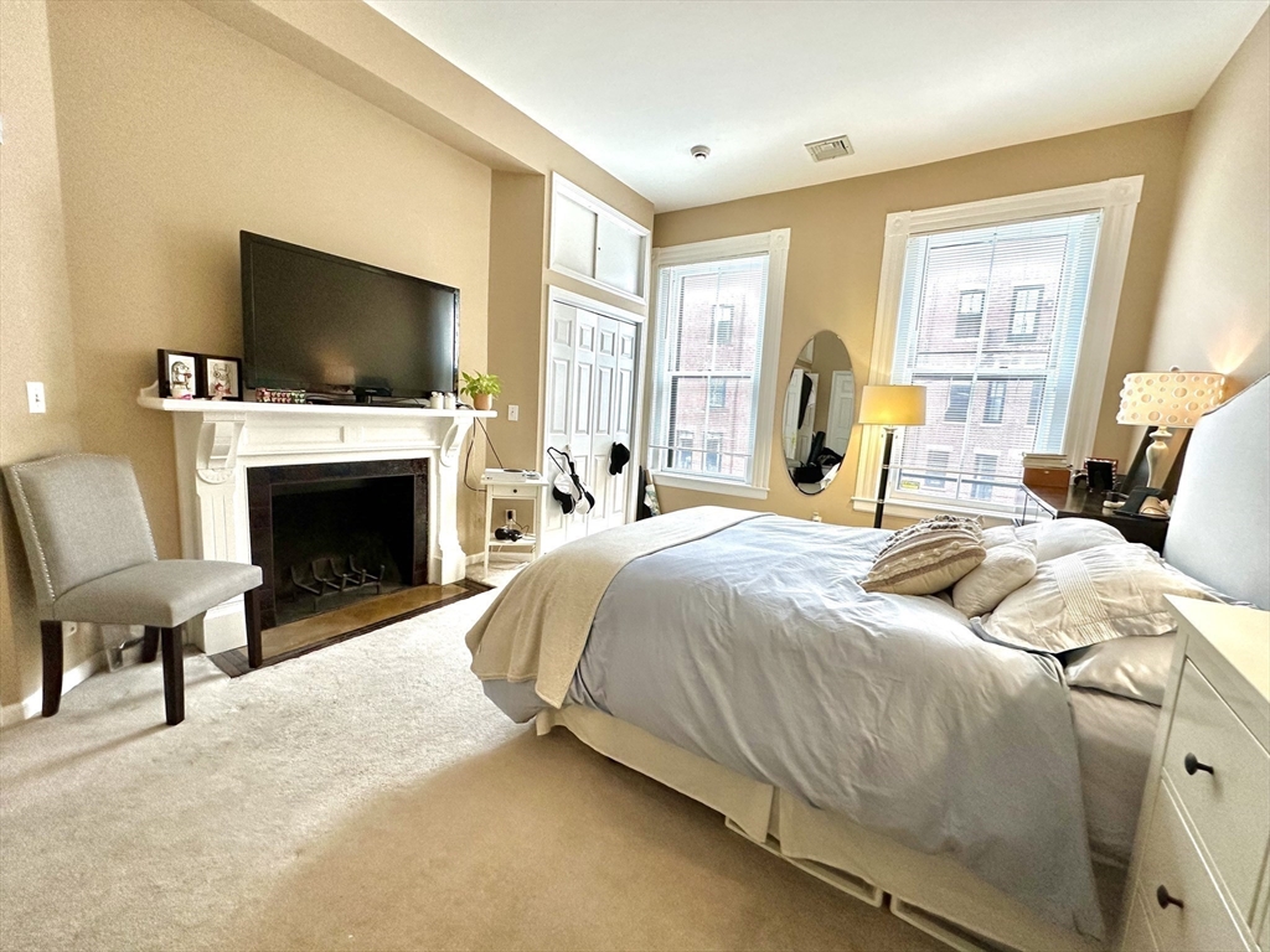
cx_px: 635
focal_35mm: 14
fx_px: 514
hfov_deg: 102.1
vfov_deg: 85.7
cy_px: 476
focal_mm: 2.22
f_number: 2.2
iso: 200
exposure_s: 1/120
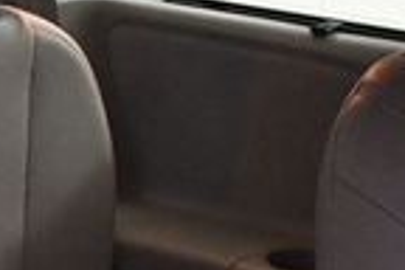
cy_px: 338
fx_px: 1800
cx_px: -450
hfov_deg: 11.4
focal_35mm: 160
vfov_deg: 8.5
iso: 5000
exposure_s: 1/60
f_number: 3.5
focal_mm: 18
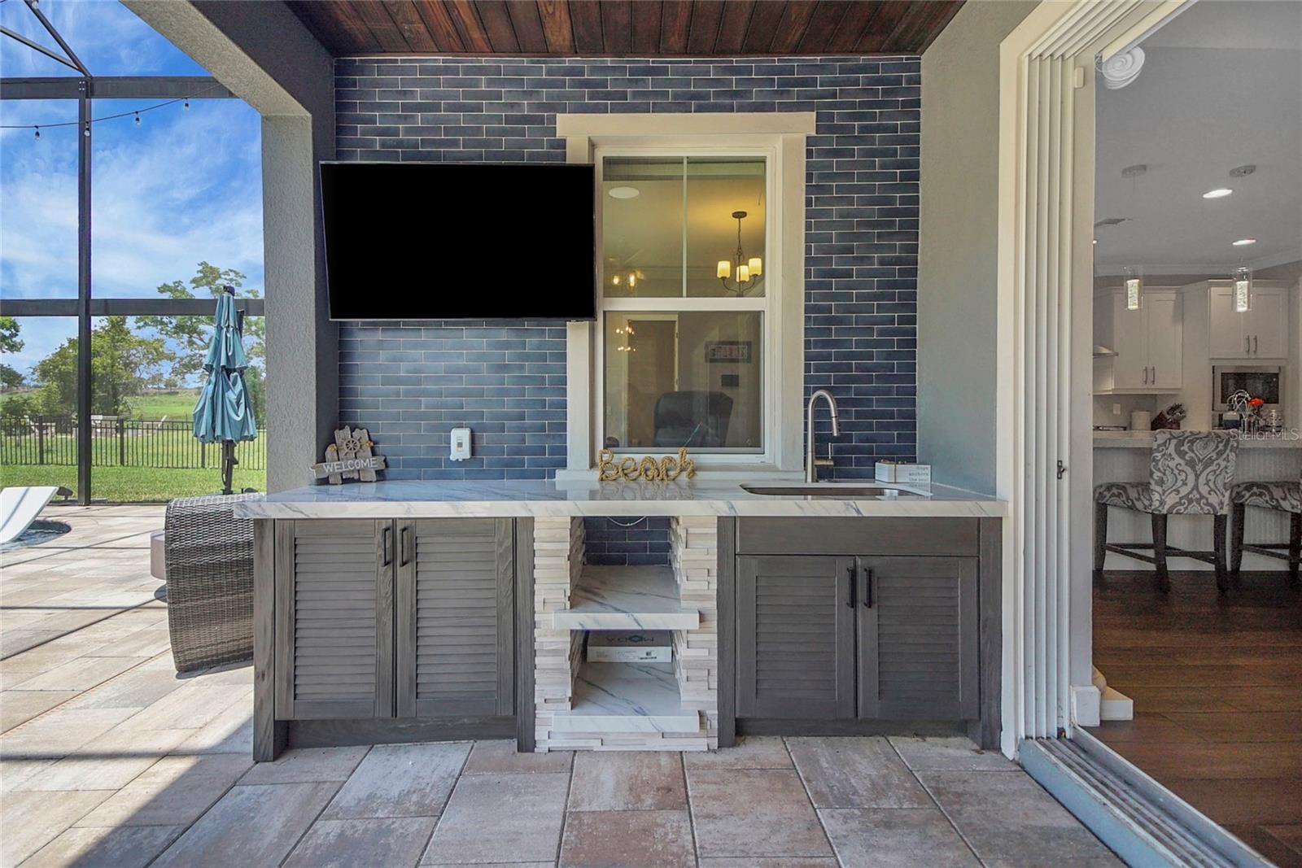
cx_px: 651
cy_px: 434
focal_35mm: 15
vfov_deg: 77.3
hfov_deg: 100.4
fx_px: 543
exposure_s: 1/250
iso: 500
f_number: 4.5
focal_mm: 10
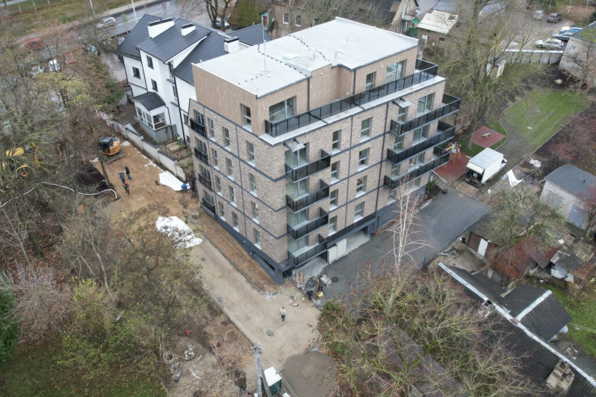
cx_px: 298
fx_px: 364
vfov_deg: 57.2
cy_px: 198
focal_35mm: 22
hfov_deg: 78.6
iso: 150
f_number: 2.8
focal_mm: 8.38
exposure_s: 1/80
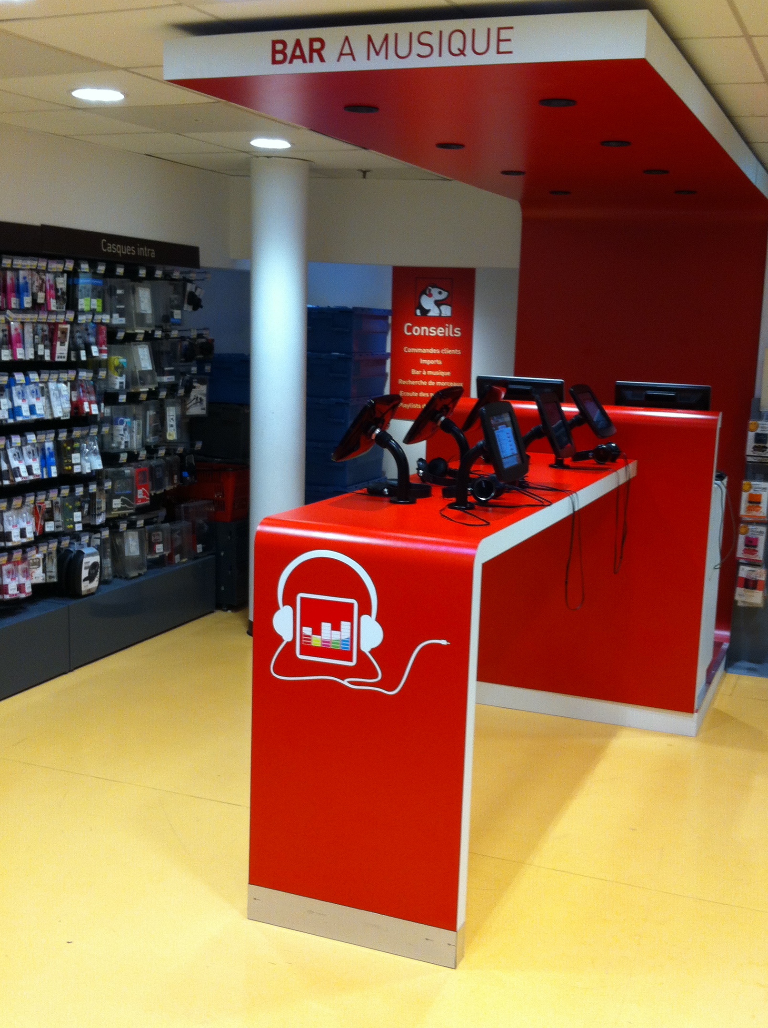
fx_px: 1246
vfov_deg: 44.9
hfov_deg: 34.2
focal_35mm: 42
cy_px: 518
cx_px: 431
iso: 80
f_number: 2.8
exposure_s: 1/24
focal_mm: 3.85
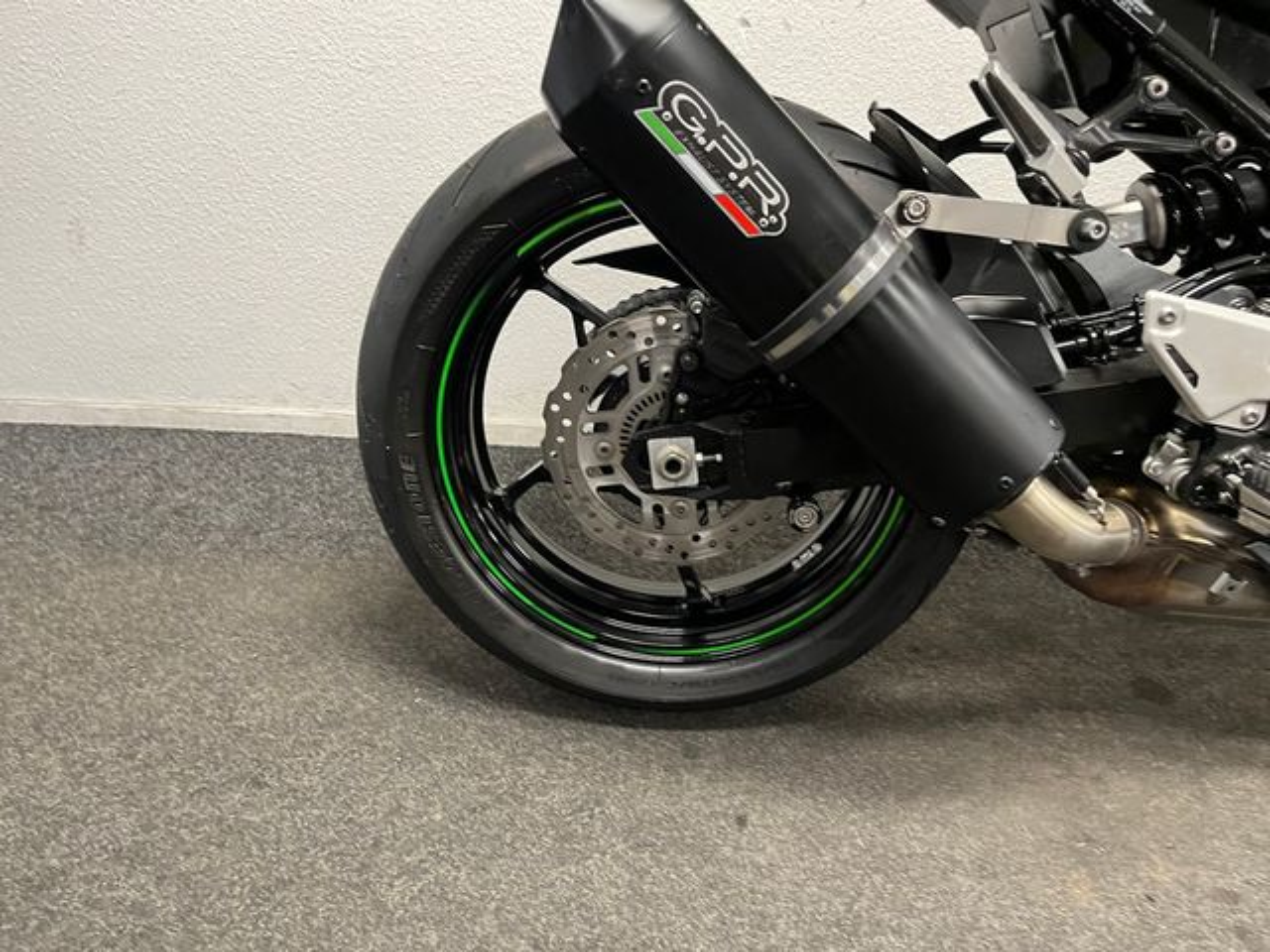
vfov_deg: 53.1
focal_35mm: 26
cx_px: 635
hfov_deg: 67.3
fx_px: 954
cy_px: 476
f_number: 1.6
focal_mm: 5.1
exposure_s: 1/50
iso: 250
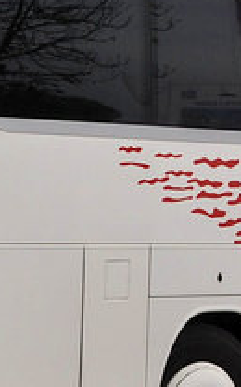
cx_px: 380
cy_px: -134
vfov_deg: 7.4
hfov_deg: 4.6
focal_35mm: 281
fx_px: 2963
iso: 200
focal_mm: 32
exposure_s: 1/320
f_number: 9
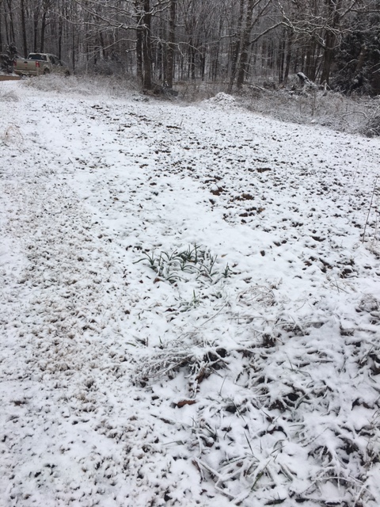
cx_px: 190
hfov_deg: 48.2
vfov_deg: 61.7
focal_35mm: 29
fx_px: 424
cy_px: 254
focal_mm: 4.15
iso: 25
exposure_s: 1/1832
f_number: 2.2
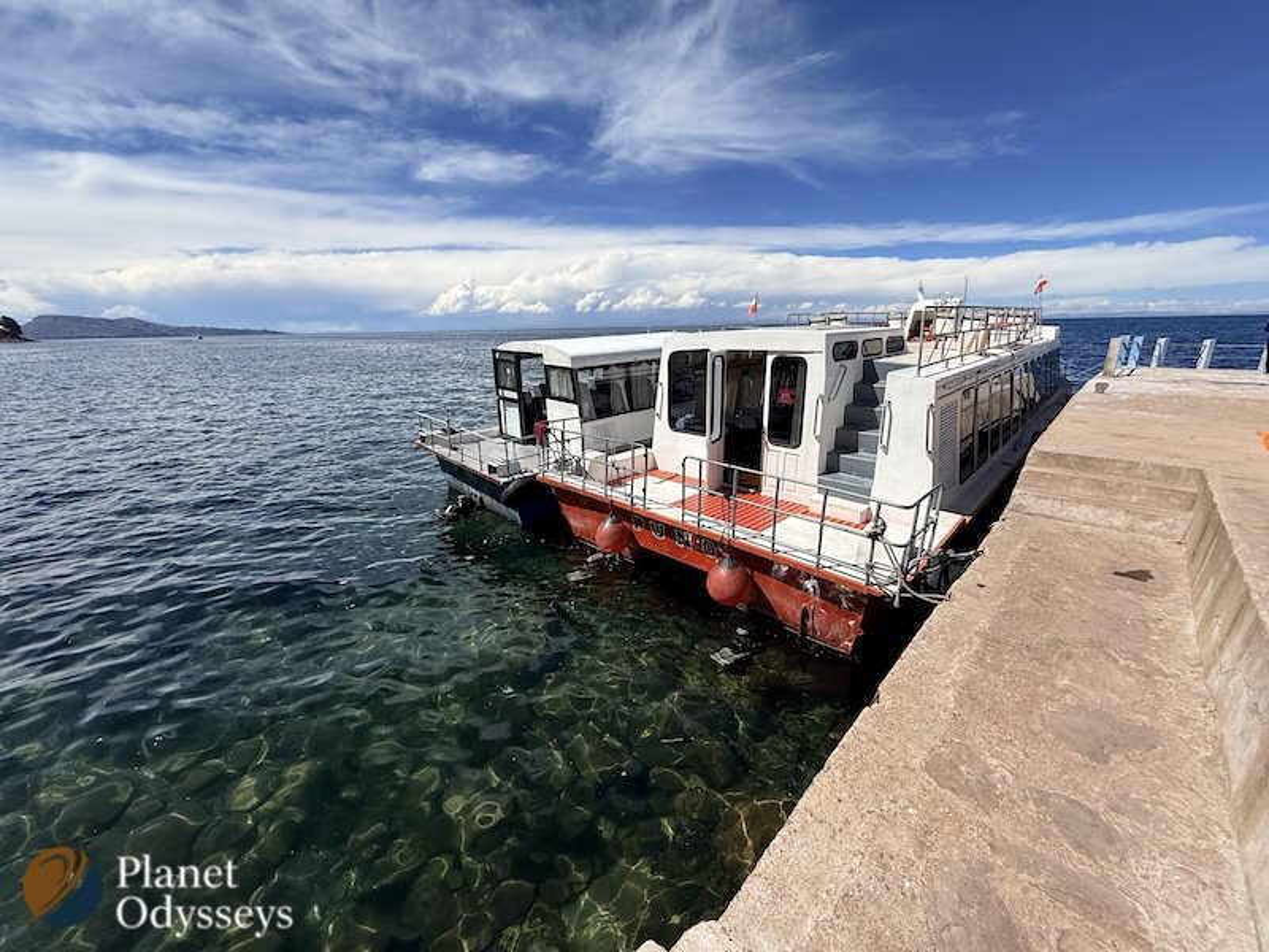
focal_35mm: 14
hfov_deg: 102.1
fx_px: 513
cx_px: 634
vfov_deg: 85.7
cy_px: 476
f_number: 2.2
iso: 50
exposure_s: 1/3289
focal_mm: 2.22
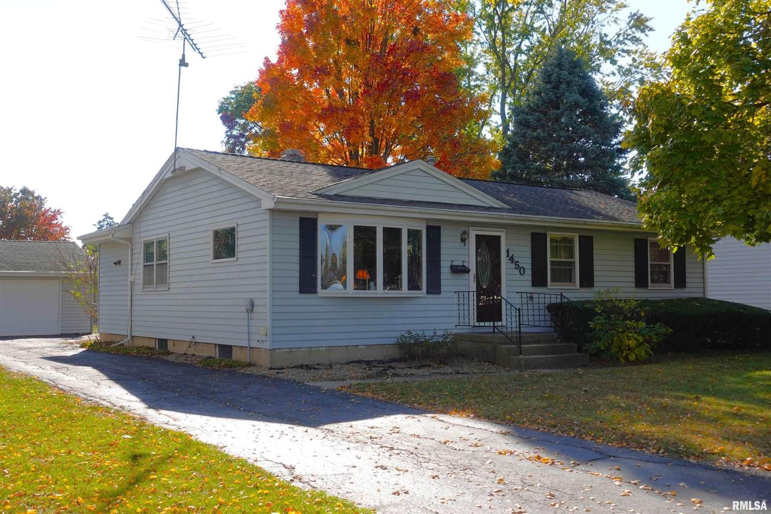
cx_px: 386
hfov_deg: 51.9
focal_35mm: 37
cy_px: 257
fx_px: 792
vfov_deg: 35.9
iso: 125
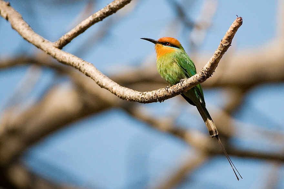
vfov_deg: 2.3
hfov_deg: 3.4
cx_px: 142
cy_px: 94
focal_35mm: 600
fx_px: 4729
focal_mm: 400
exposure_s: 1/4000
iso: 800
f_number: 4
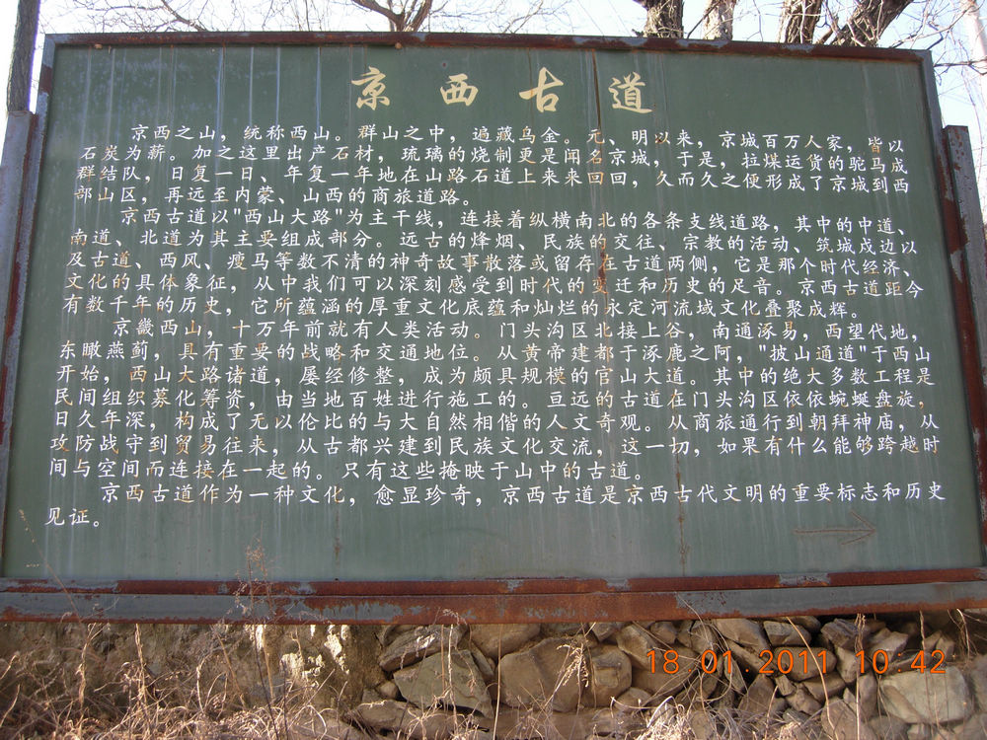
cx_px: 494
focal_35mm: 36
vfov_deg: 39.7
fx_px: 1026
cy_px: 370
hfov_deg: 51.4
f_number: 3.4
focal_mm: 7.5
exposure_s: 1/98.7
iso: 50
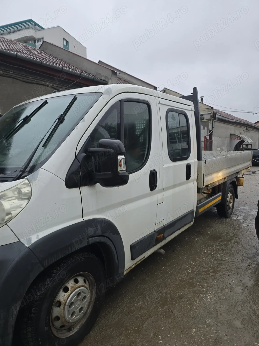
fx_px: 230
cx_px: 130
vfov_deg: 73.9
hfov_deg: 58.9
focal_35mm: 23
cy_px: 173
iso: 80
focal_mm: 6.3
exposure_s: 1/180
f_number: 1.7
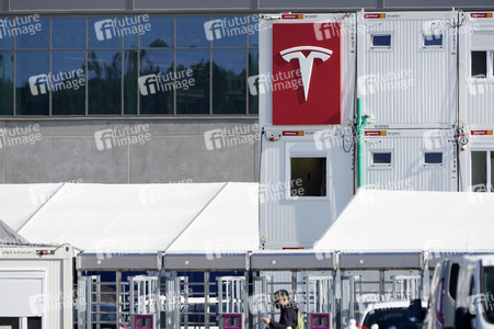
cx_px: 247
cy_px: 164
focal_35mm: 600
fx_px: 8227
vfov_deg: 2.3
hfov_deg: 3.4
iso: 640
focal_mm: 600
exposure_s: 1/1000
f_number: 10
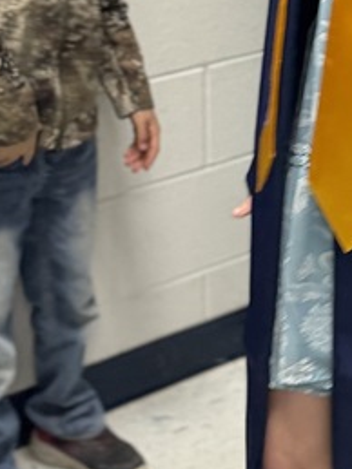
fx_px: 1289
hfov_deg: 15.1
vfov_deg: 18.9
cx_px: 406
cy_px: -170
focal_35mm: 95
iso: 400
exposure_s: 1/60
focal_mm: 6.76
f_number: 1.78
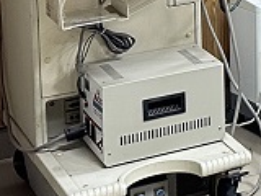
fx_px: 1131
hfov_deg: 10.5
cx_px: 711
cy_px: -201
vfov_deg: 9.3
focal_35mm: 150
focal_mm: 6.86
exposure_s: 1/50
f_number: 1.78
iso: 250
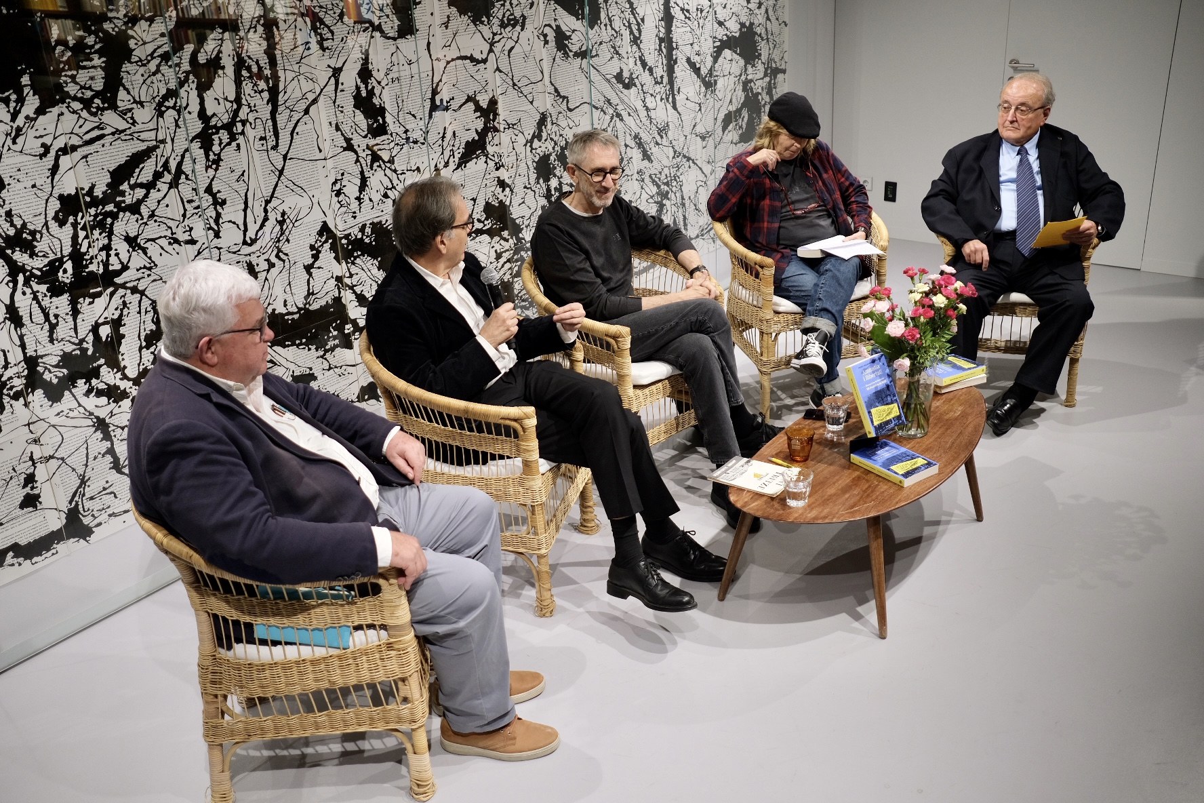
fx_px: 1170
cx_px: 602
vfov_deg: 37.9
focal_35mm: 35
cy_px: 402
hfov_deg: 54.4
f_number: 2
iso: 500
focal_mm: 23
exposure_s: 1/200
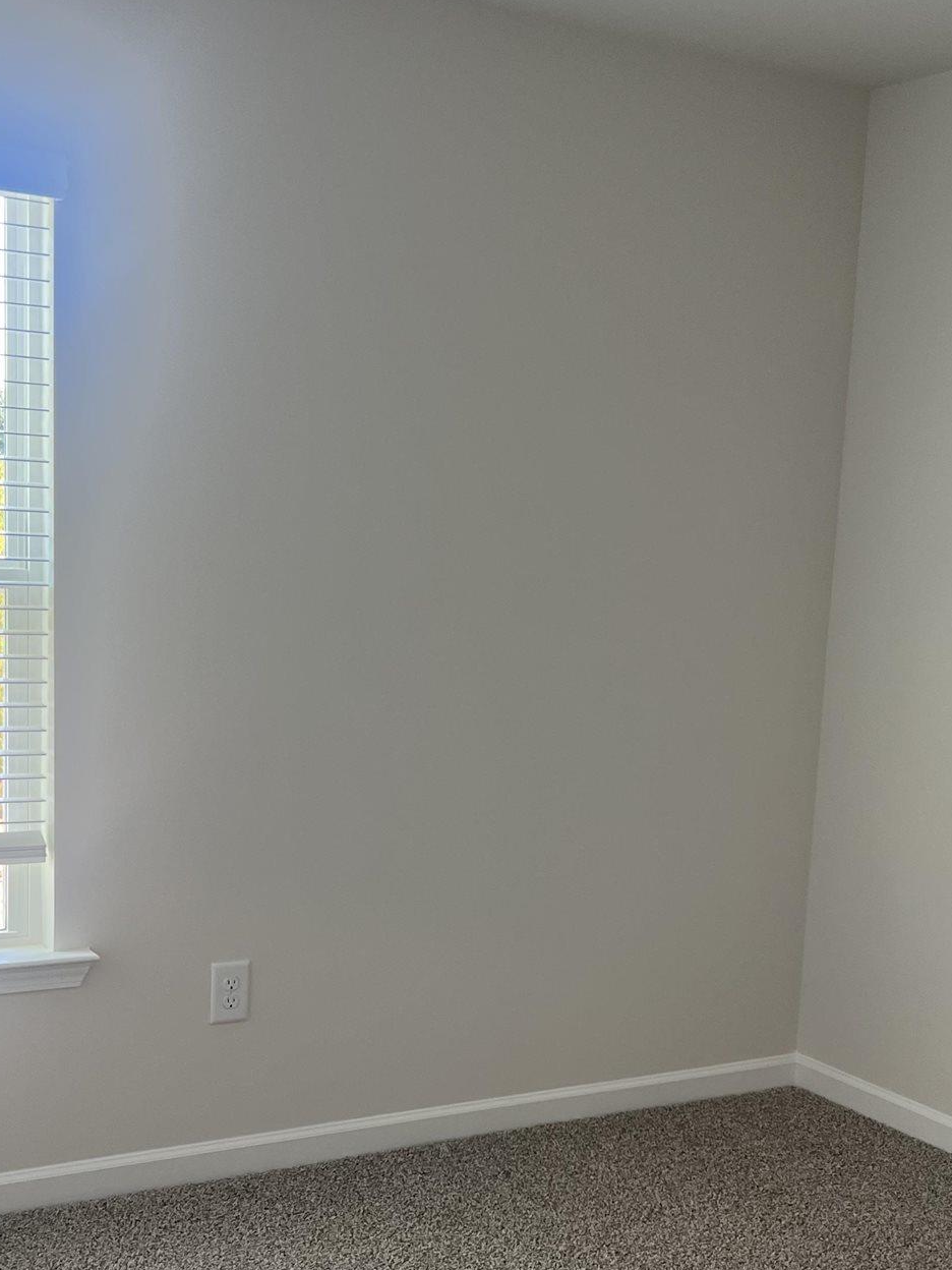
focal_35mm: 48
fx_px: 1760
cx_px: 560
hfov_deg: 30.2
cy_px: 802
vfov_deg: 39.4
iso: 100
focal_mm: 5.7
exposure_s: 1/120
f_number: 1.5
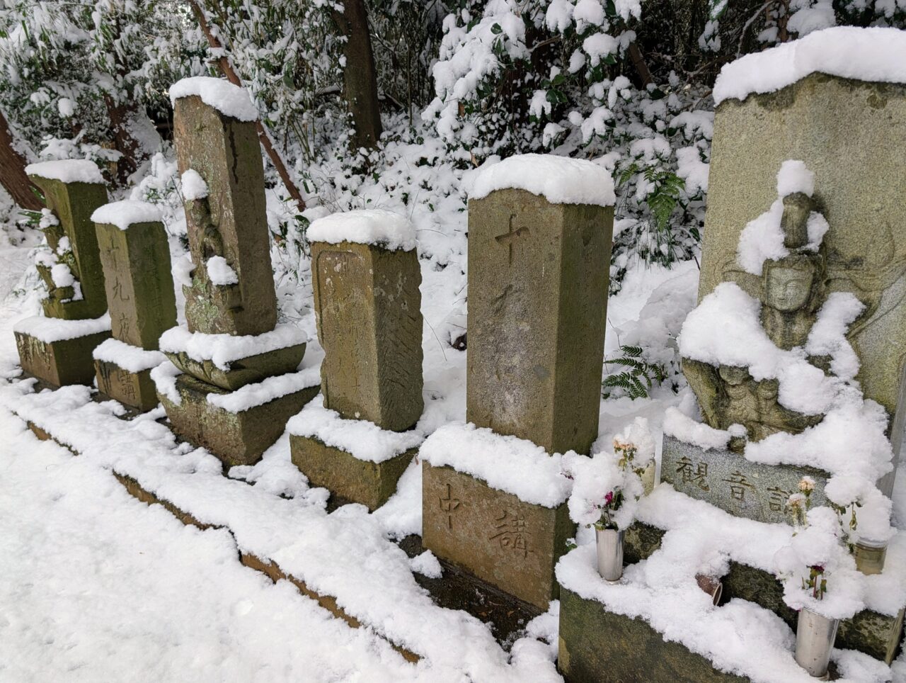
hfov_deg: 71.5
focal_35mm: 24
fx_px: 629
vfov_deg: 56.9
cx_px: 453
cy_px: 342
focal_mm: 6.9
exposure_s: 1/230
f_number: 1.68
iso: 25
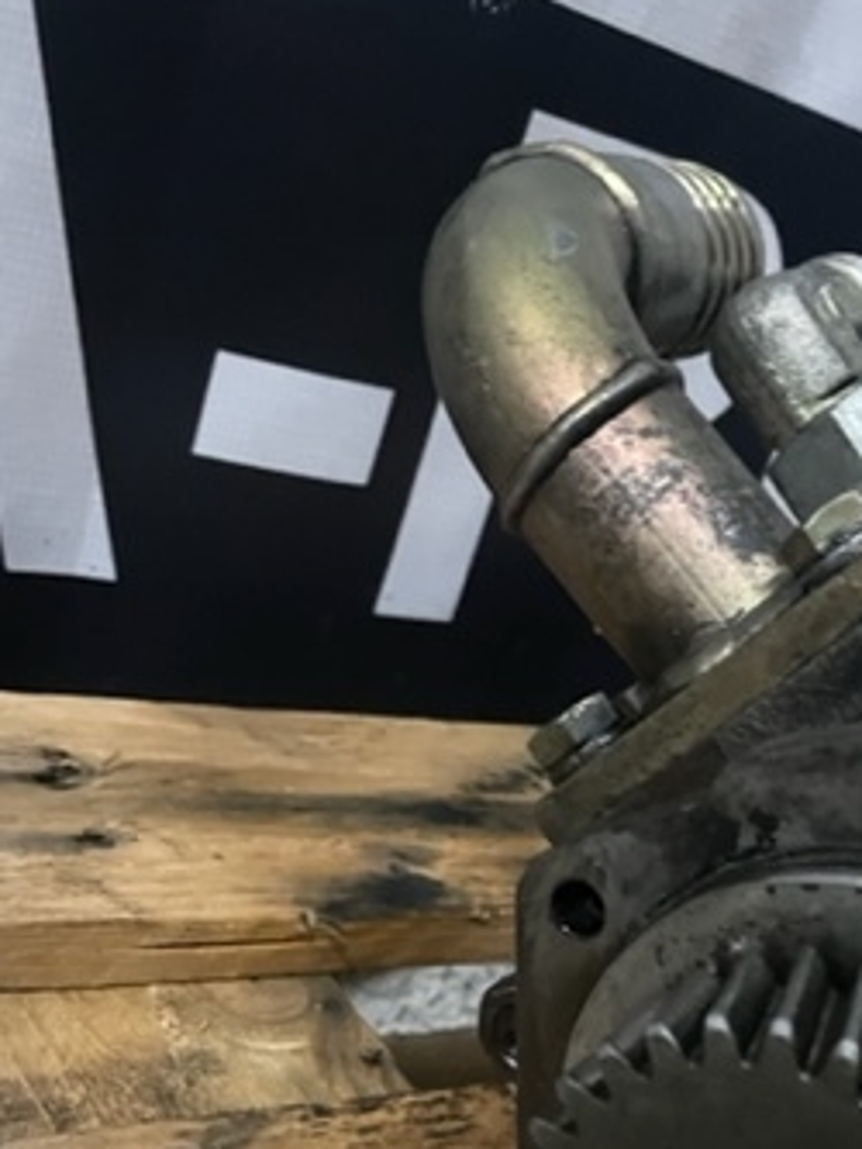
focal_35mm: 50
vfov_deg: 36.6
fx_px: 1659
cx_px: 690
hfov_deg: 28.5
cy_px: 949
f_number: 1.6
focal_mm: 4.2
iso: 1000
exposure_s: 1/30
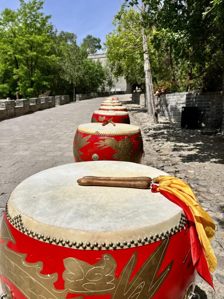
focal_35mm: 26
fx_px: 224
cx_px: 112
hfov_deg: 53.1
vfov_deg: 67.3
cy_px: 150
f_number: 1.6
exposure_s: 1/15152
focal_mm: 5.1
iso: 50
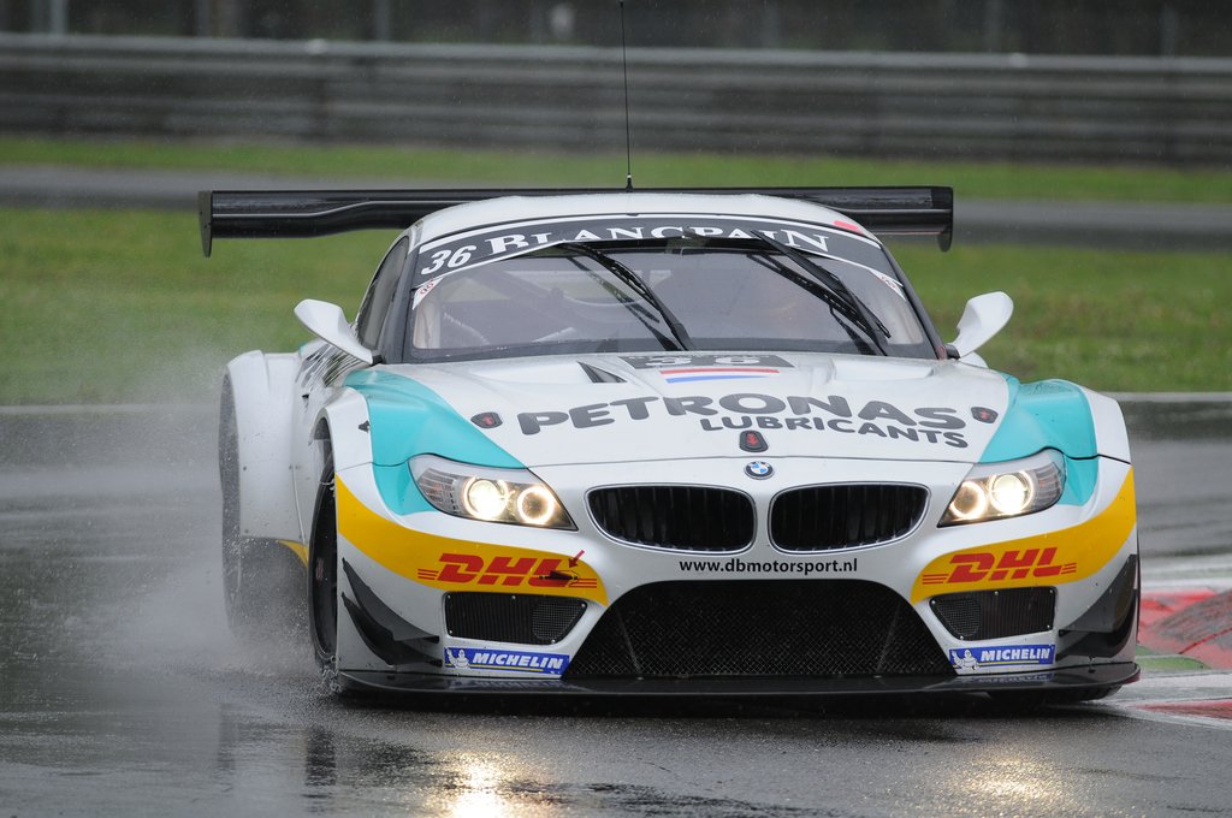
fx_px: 13842
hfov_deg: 5.1
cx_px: 616
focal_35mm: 405
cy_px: 409
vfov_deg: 3.4
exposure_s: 1/640
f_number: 4
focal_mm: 270
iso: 200
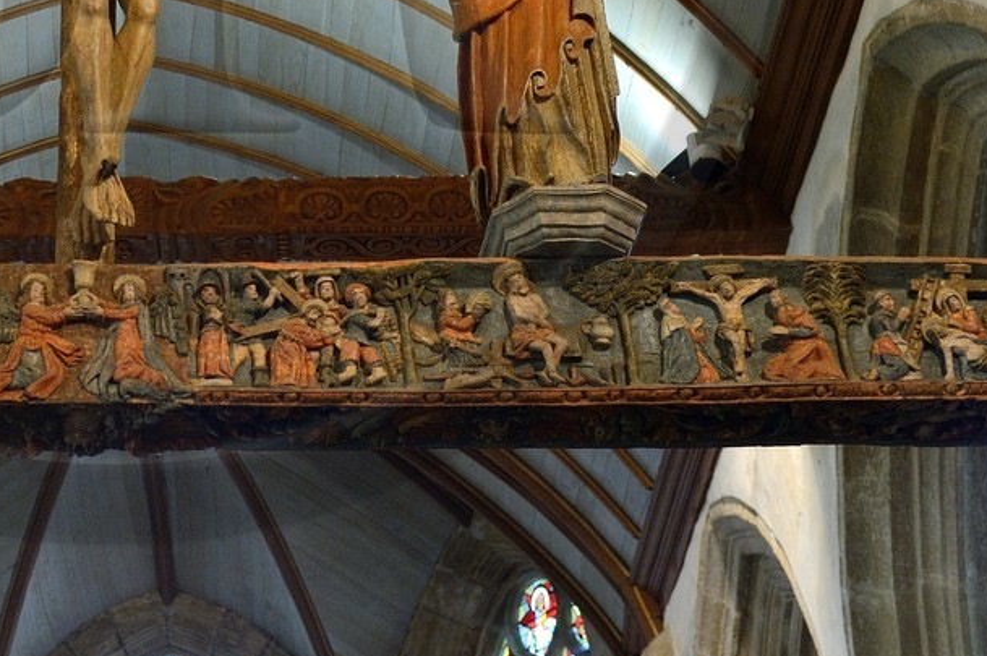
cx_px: 113
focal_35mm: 92
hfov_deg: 21.7
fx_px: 2520
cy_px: -130
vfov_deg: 14.4
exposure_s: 1/50
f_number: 3.5
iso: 1600
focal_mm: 35
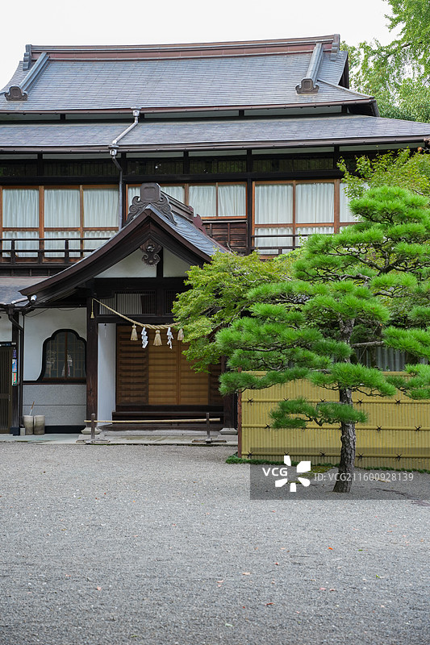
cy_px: 322
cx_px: 215
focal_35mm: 80
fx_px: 1434
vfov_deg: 25.4
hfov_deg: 17.1
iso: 800
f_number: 8
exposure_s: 1/80
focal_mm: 80
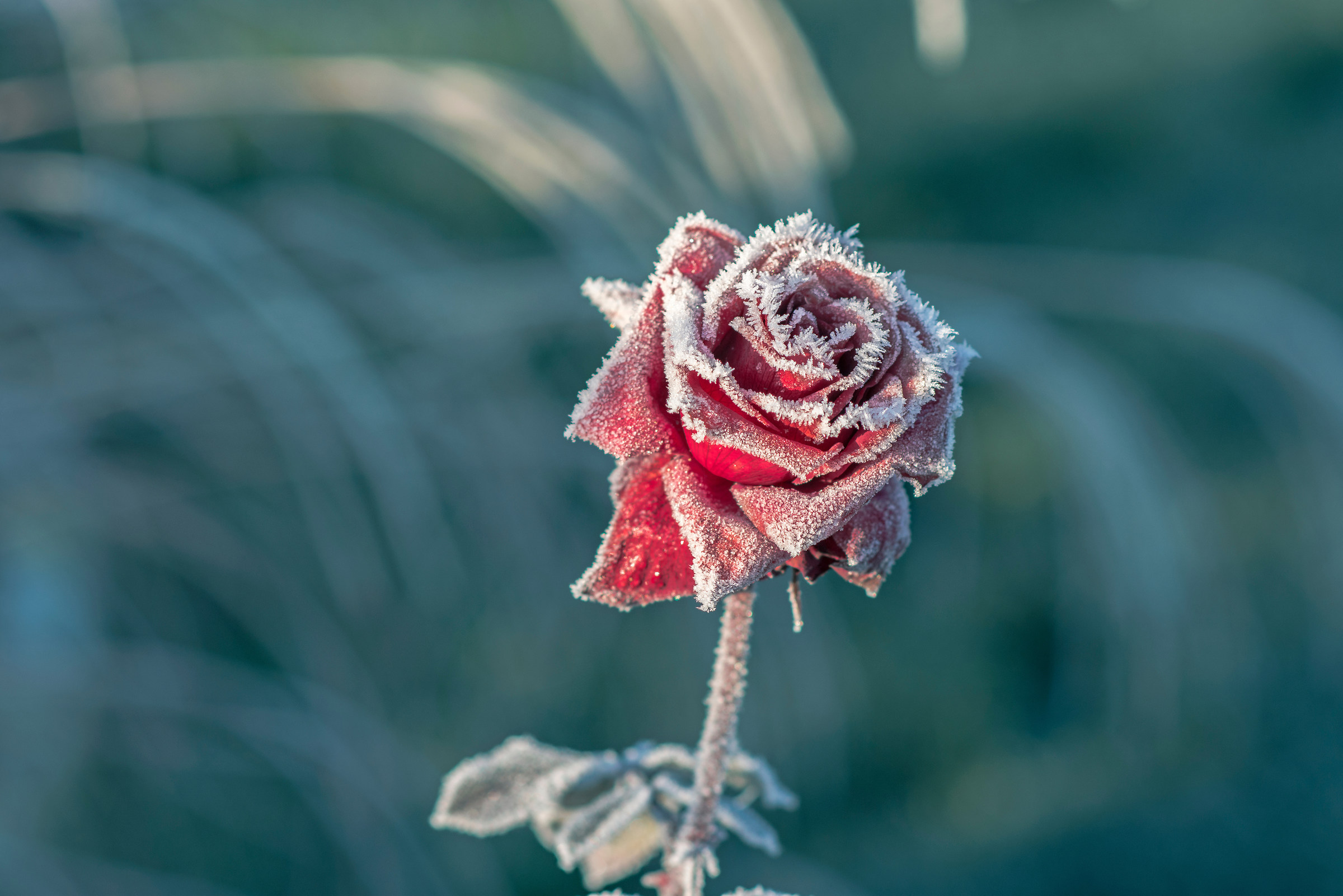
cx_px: 672
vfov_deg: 10.8
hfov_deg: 16.1
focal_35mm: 128
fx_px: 4756
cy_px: 448
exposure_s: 1/500
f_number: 4
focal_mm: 85
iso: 200
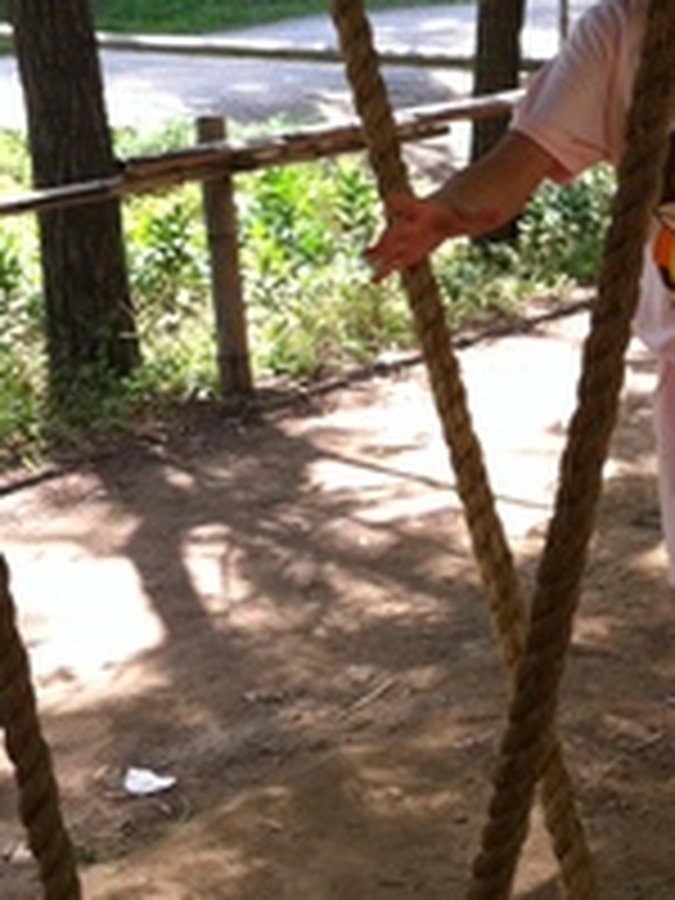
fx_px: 2184
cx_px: 722
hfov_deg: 17.1
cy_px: 274
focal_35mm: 84
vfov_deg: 23.1
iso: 80
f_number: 2.8
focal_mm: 3.85
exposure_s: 1/173
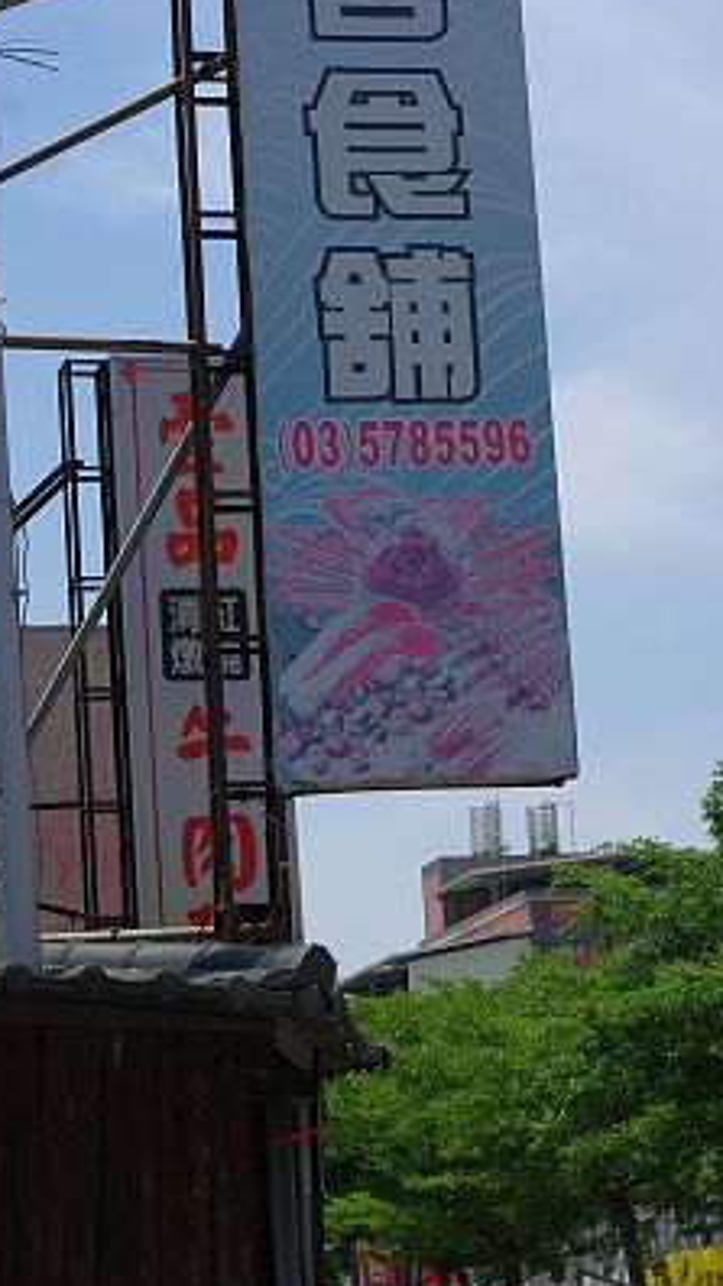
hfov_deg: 12.7
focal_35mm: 95
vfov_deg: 22.5
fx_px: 3241
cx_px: 397
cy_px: 590
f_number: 8
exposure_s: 1/350
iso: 100
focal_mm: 40
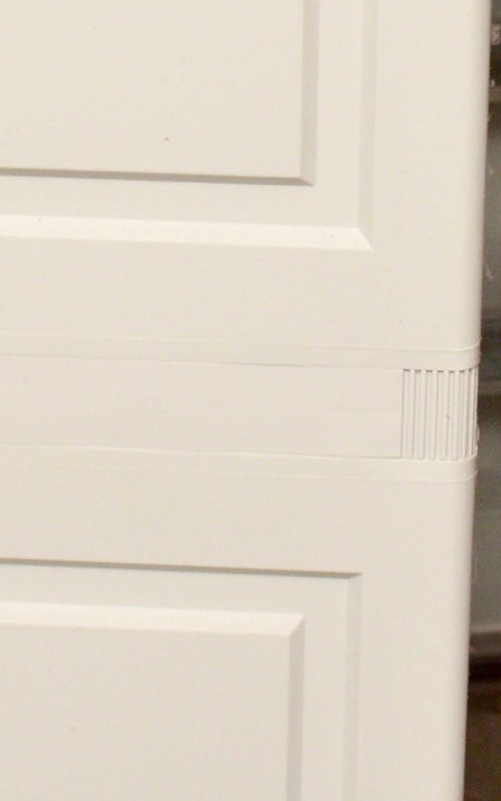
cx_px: -127
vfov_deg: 10.1
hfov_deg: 6.6
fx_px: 4323
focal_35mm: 198
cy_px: -521
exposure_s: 1/160
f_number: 6.3
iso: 800
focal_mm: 28
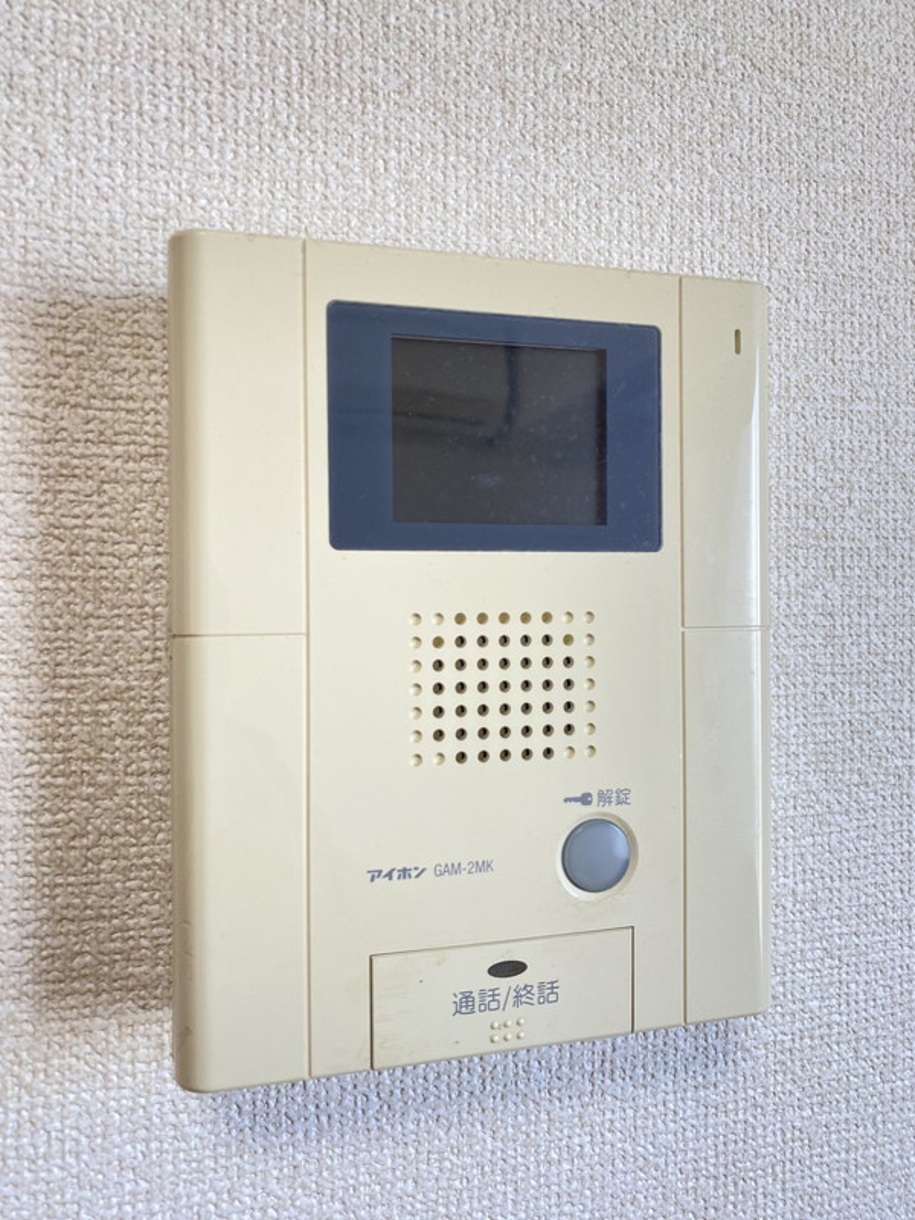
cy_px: 610
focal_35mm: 26
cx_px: 458
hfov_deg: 53.1
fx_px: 916
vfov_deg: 67.3
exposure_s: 1/100
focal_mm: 4.25
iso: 100
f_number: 1.8
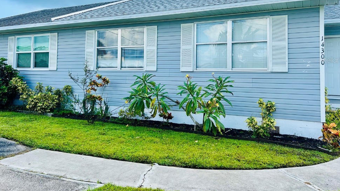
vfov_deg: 38.4
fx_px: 270
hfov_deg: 64.3
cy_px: 60
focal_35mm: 30
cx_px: 174
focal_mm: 5.7
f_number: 1.5
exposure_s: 1/2353
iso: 50
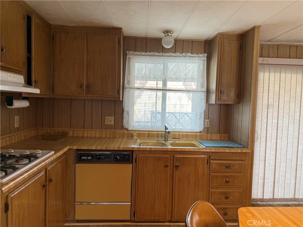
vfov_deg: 56.8
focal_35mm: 24
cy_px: 114
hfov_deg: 71.6
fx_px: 210
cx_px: 152
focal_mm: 6.76
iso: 125
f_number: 1.78
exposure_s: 1/60
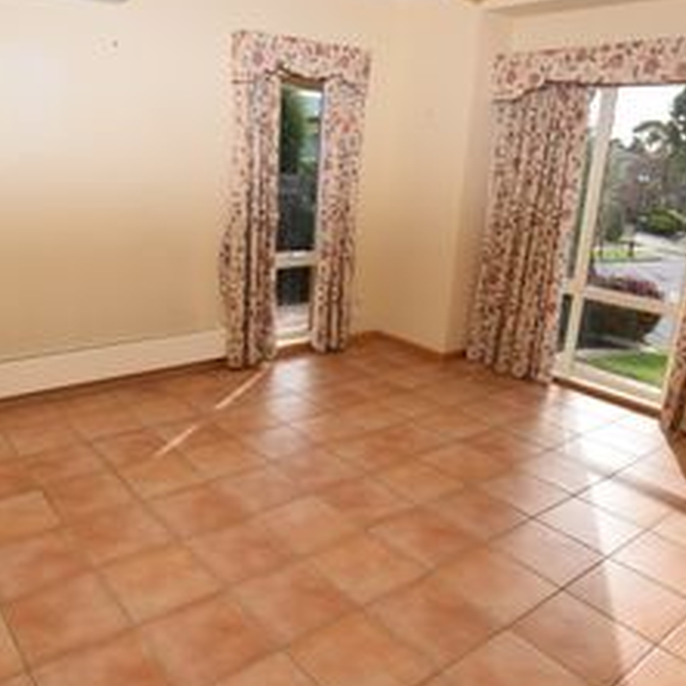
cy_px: 320
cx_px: 275
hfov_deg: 58.6
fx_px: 605
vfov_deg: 59.0
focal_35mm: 27
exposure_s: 1/125
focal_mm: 10
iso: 100
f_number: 5.6
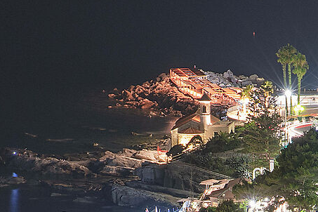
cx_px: 263
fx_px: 9354
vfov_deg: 1.3
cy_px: 437
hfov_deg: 1.9
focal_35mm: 1059
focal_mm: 200
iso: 200
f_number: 6.3
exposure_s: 30
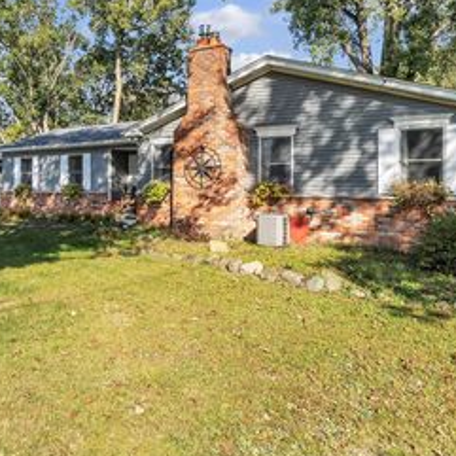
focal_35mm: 31
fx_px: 462
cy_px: 188
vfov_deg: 52.3
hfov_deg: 51.3
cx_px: 140
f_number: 8
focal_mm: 11.7
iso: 250
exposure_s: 1/400
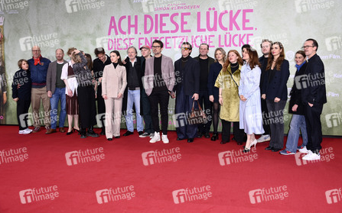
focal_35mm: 36
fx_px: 335
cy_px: 99
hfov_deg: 54.0
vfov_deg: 35.3
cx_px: 172
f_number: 5.6
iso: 640
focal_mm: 35
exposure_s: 1/250
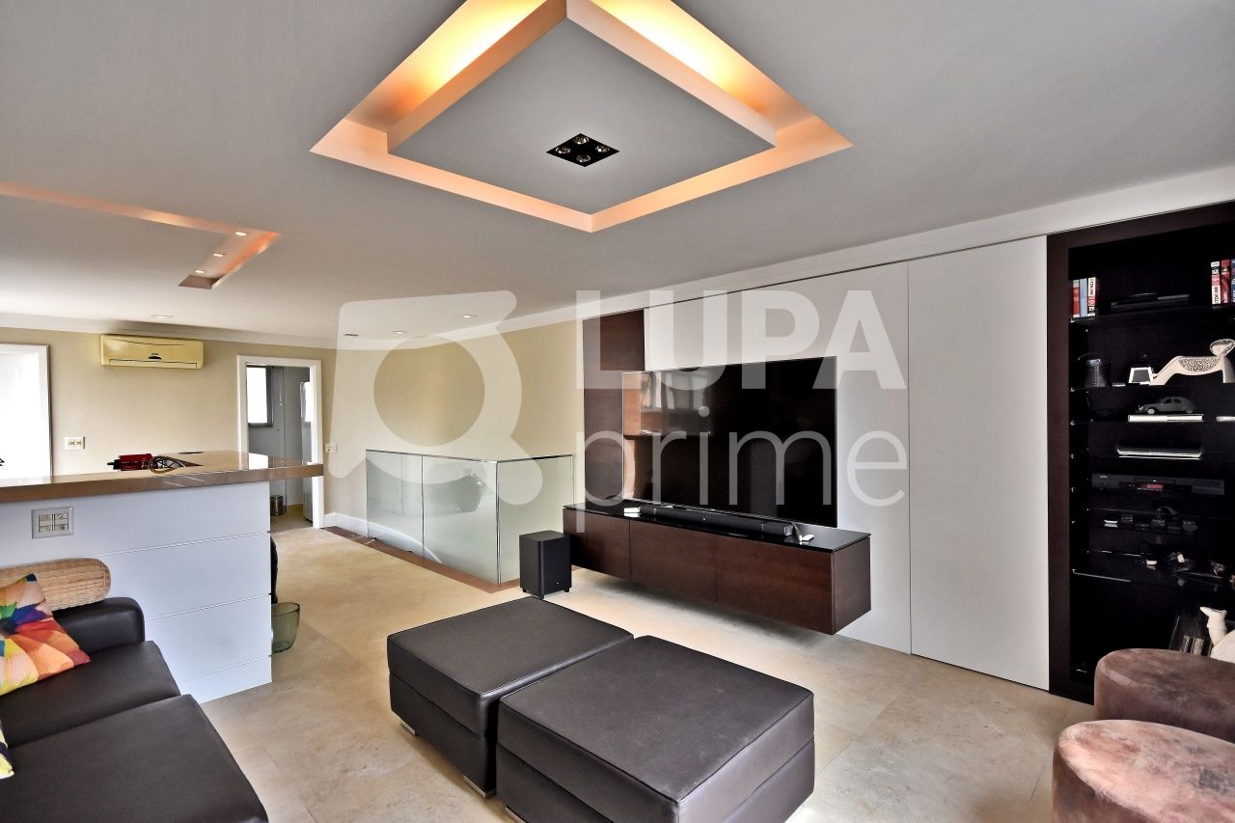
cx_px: 618
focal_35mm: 16
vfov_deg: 72.0
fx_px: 566
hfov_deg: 95.0
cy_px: 412
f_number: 6.3
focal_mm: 11
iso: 800
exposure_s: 1/160
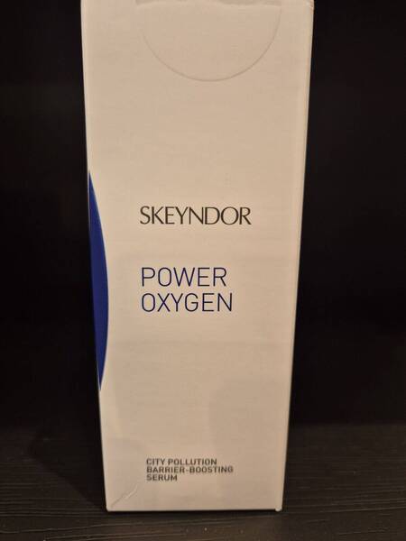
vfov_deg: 73.9
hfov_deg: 58.9
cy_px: 270
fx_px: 360
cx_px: 203
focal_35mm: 23
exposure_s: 1/57
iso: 125
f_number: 1.8
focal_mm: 5.4
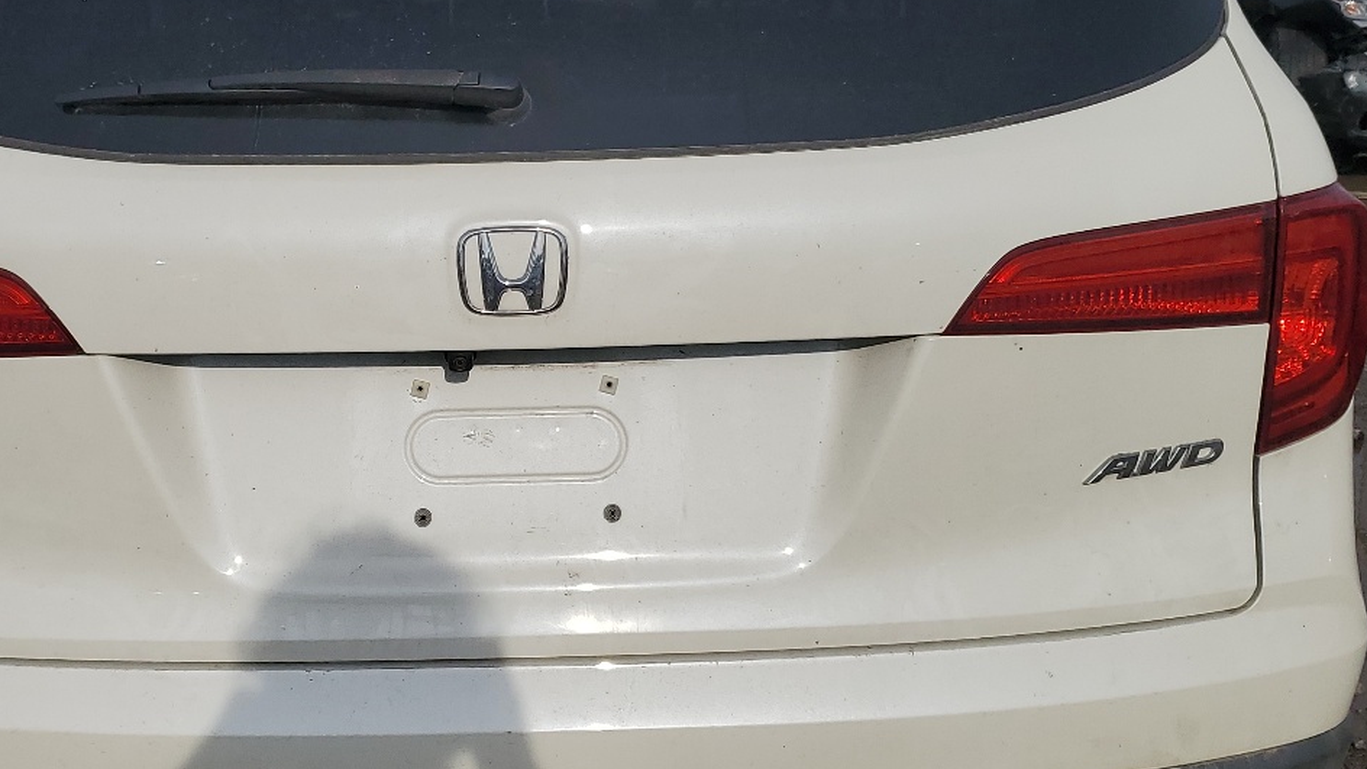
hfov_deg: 42.5
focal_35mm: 48
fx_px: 1740
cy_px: 355
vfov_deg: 24.9
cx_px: 504
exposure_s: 1/10000
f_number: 1.5
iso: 50
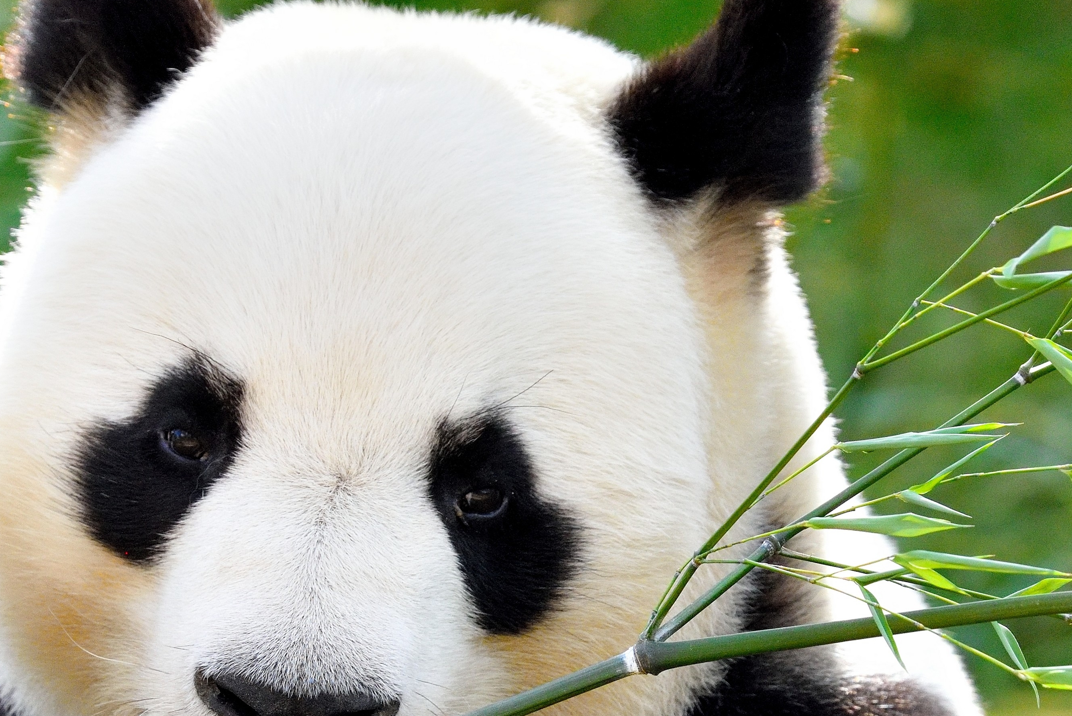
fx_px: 19393
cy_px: 579
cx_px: 684
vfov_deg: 2.1
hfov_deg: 3.2
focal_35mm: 651
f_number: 5.6
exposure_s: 1/4000
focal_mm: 290
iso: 2500
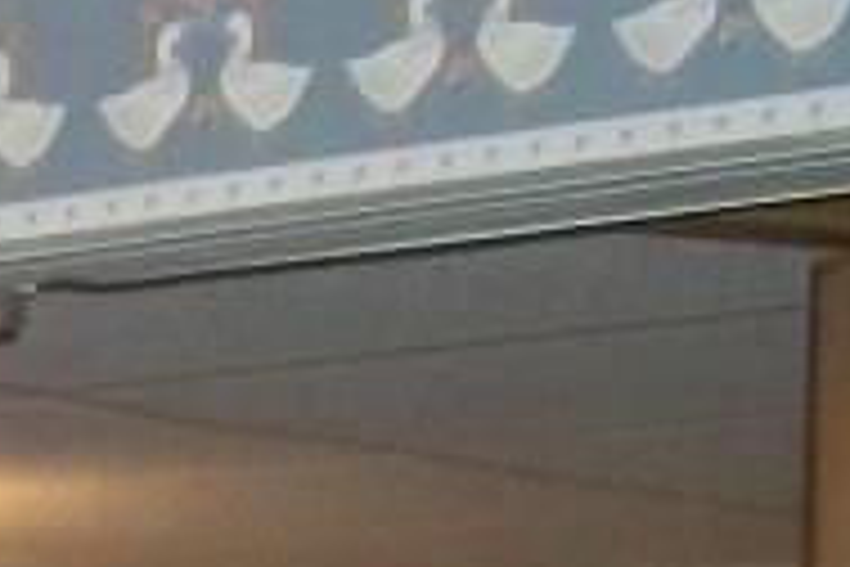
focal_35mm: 225
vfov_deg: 5.5
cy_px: 2038
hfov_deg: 8.6
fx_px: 5312
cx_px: -935
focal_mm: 5.7
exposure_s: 1/30
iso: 250
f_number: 2.9
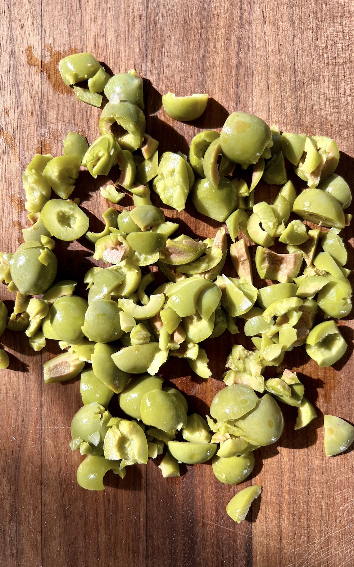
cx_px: 178
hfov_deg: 44.5
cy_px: 281
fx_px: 432
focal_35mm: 28
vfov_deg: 66.5
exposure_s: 1/628
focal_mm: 5.7
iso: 50
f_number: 1.5
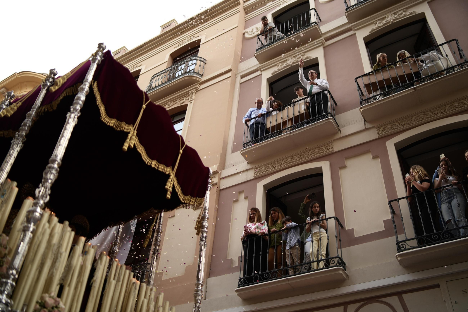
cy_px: 156
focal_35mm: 35
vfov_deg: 37.8
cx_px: 234
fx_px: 455
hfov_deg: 54.4
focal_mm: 35
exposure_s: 1/1250
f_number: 1.4
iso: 100
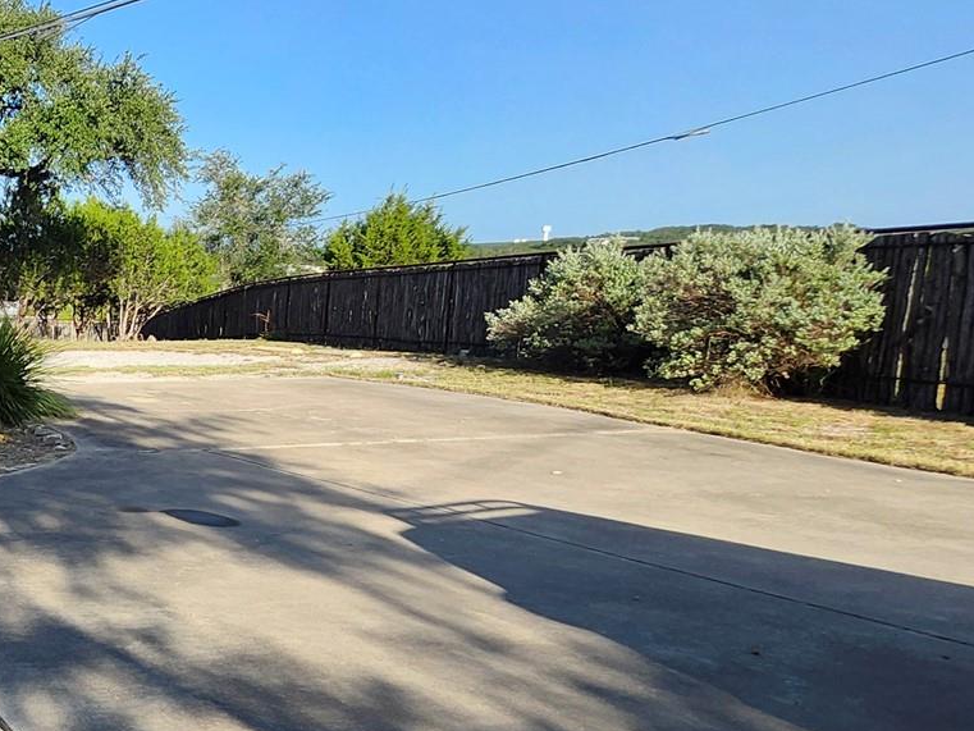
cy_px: 470
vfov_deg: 40.3
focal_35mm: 35
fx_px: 985
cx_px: -150
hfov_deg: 40.1
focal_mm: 1.74
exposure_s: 1/823
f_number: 2.2
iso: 40
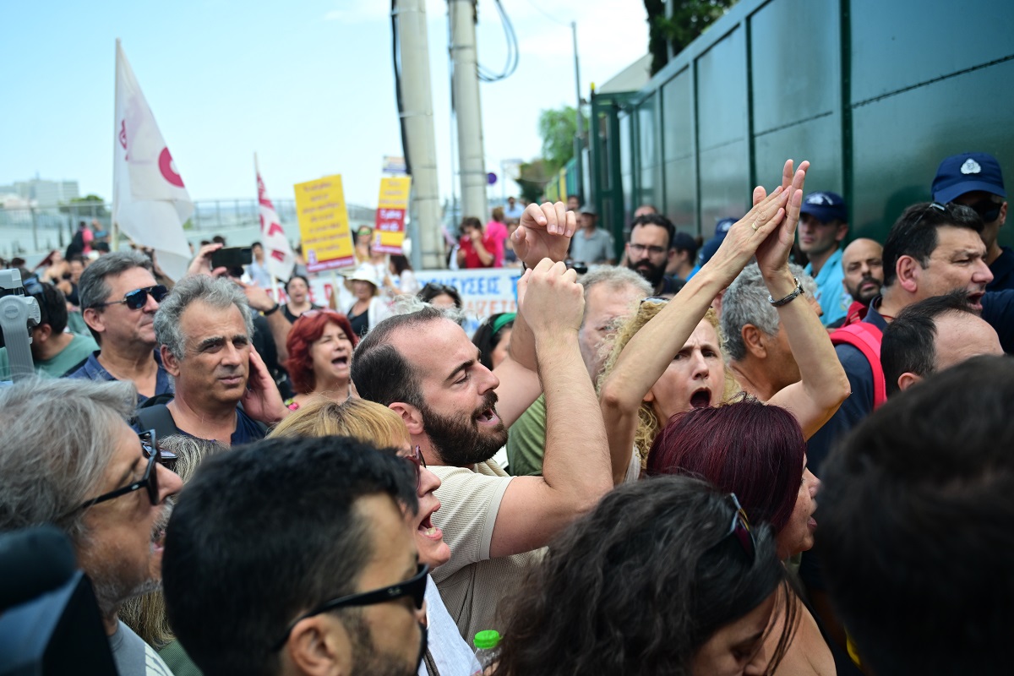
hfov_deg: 50.7
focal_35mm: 38
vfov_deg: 35.1
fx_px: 1070
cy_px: 338
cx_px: 507
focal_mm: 38
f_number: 4
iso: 400
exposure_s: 1/1000
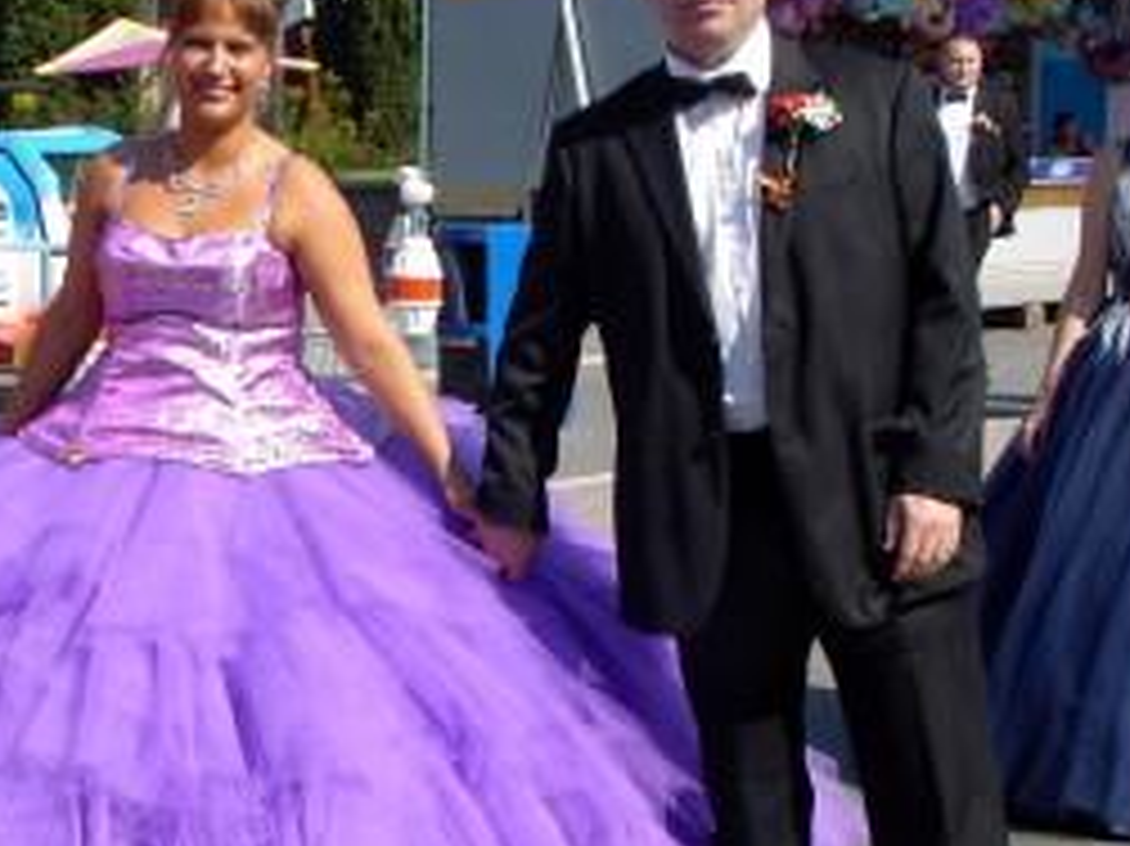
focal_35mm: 88
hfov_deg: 22.2
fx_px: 2871
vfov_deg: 16.8
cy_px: 454
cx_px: 410
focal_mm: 7.1
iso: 70
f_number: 5
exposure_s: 1/280
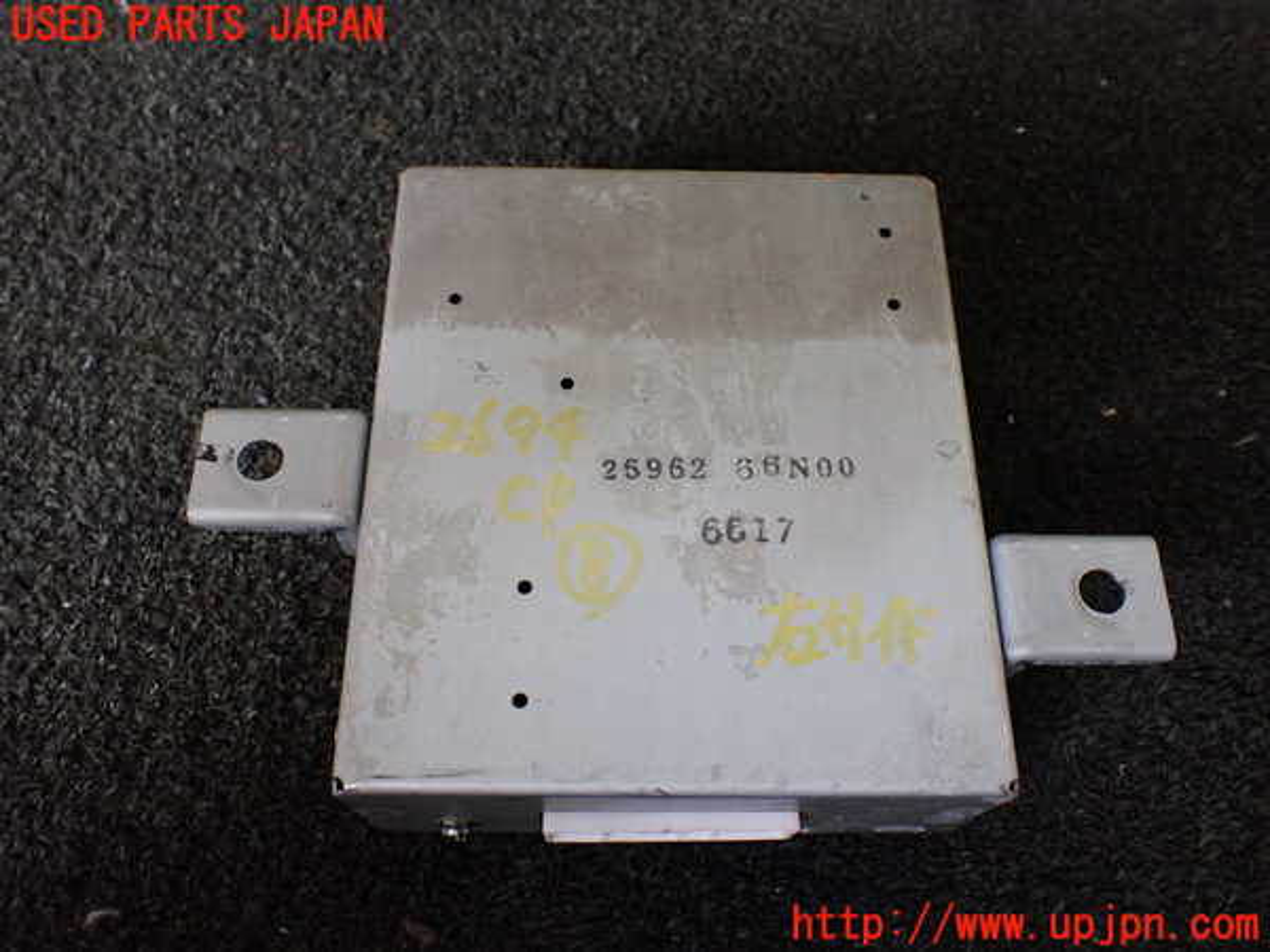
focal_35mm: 30
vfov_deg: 46.8
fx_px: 1101
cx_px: 635
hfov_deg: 60.0
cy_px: 476
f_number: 2.3
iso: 400
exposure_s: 1/125
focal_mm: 5.4
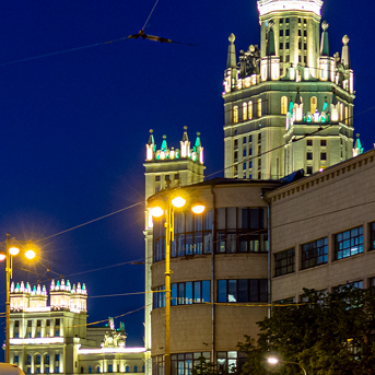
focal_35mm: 128
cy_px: 232
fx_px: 1569
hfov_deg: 13.6
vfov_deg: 13.6
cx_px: 84
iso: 200
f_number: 3.2
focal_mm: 16.01
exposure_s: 1/5
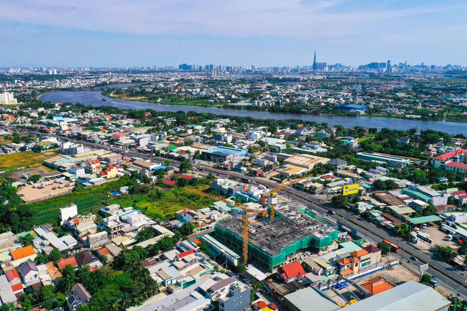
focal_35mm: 28
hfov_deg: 65.5
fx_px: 363
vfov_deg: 46.4
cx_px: 234
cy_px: 156
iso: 100
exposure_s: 1/800
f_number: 7.1
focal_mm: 10.26
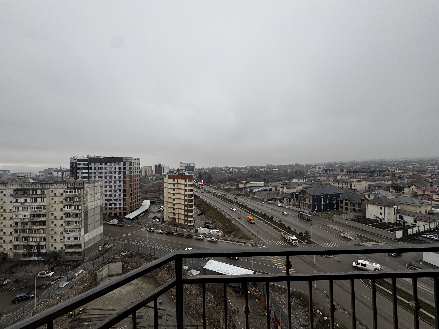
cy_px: 164
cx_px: 220
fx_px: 178
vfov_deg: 85.7
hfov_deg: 102.1
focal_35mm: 14
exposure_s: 1/268
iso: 40
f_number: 2.2
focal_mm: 2.22
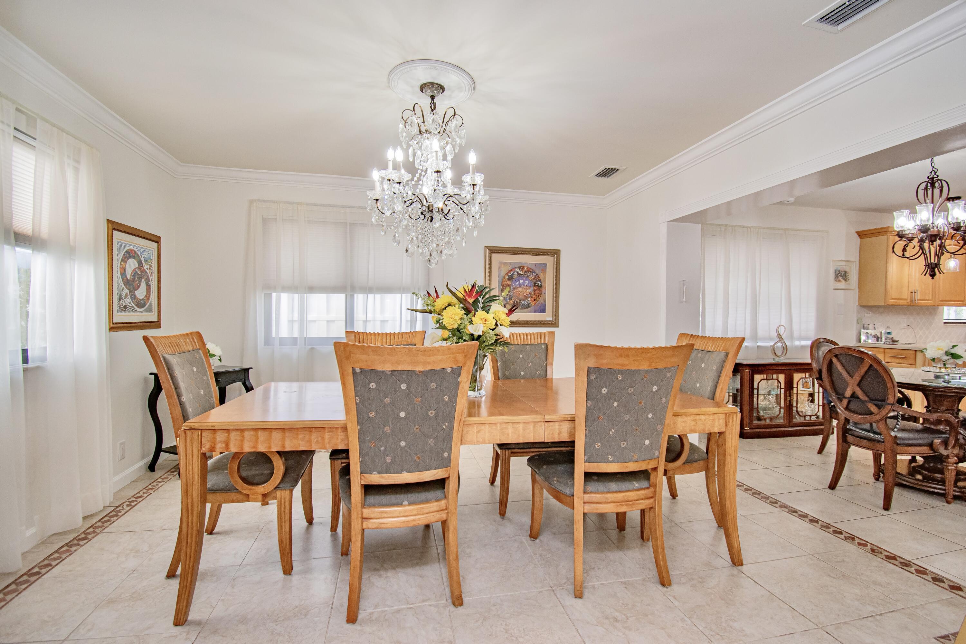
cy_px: 322
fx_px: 402
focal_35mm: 15
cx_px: 483
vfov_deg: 77.3
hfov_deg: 100.4
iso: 400
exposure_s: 1/125
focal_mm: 10
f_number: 5.6
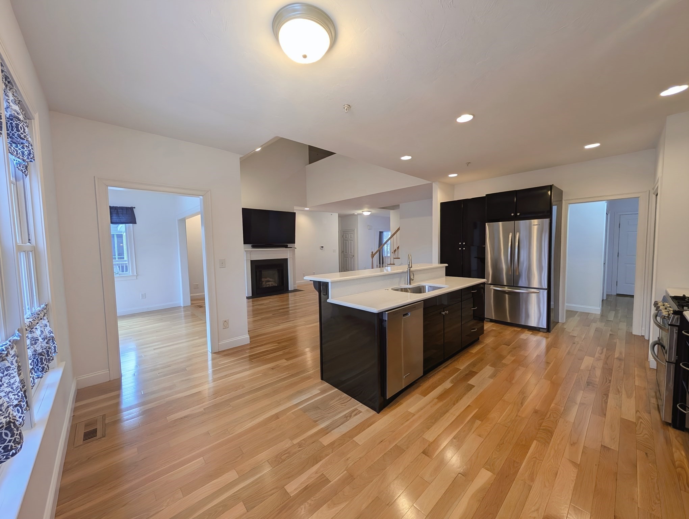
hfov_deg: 110.5
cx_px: 344
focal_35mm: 12
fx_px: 239
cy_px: 260
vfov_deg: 94.6
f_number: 1.7
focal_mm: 2.02
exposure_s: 1/120
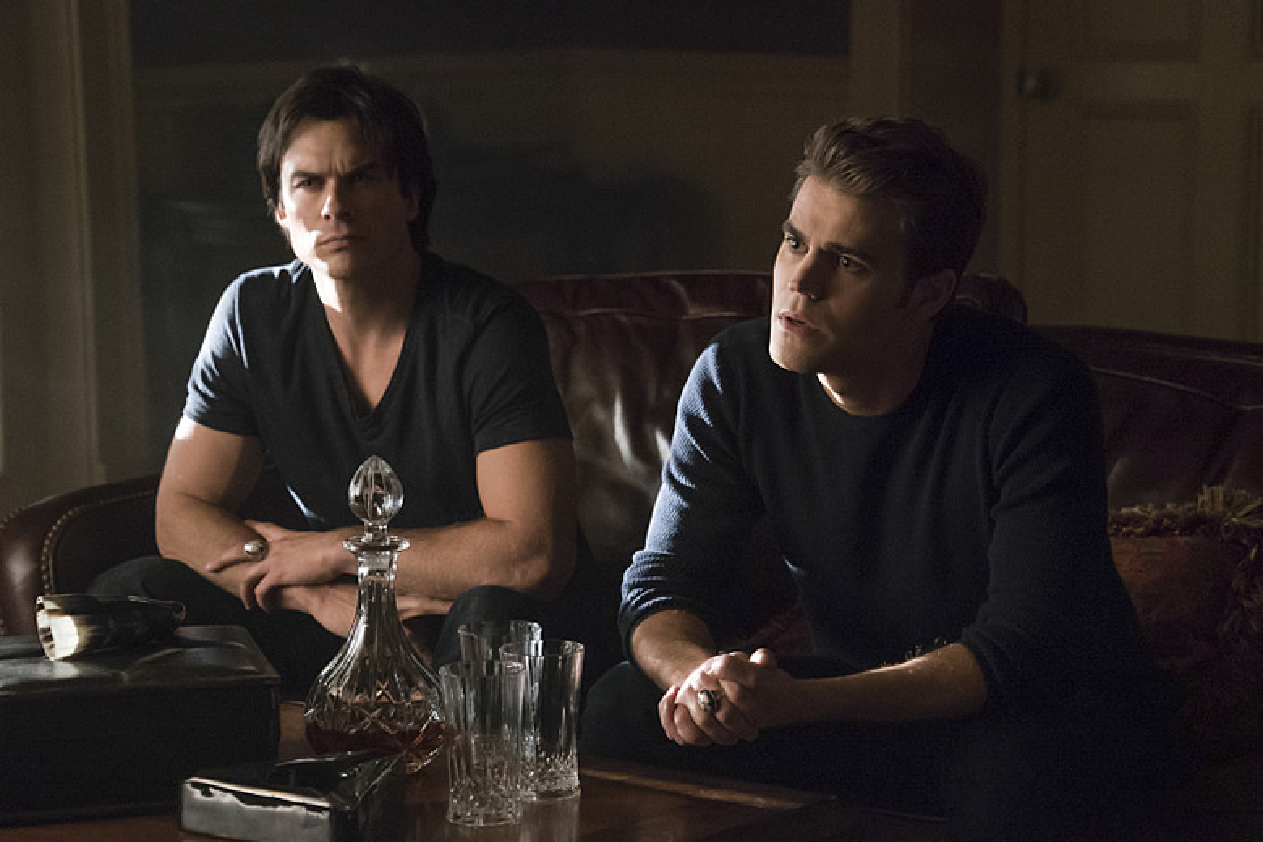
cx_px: 632
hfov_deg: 17.1
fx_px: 4210
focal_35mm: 120
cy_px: 421
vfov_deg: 11.4
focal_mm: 120
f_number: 6.3
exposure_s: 1/60
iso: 10000
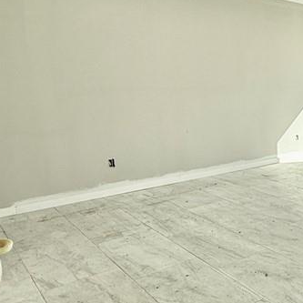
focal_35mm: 38
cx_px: 379
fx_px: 376
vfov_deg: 43.8
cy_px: 135
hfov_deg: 33.8
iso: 50
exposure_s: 1/192
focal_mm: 2.22
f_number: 2.2
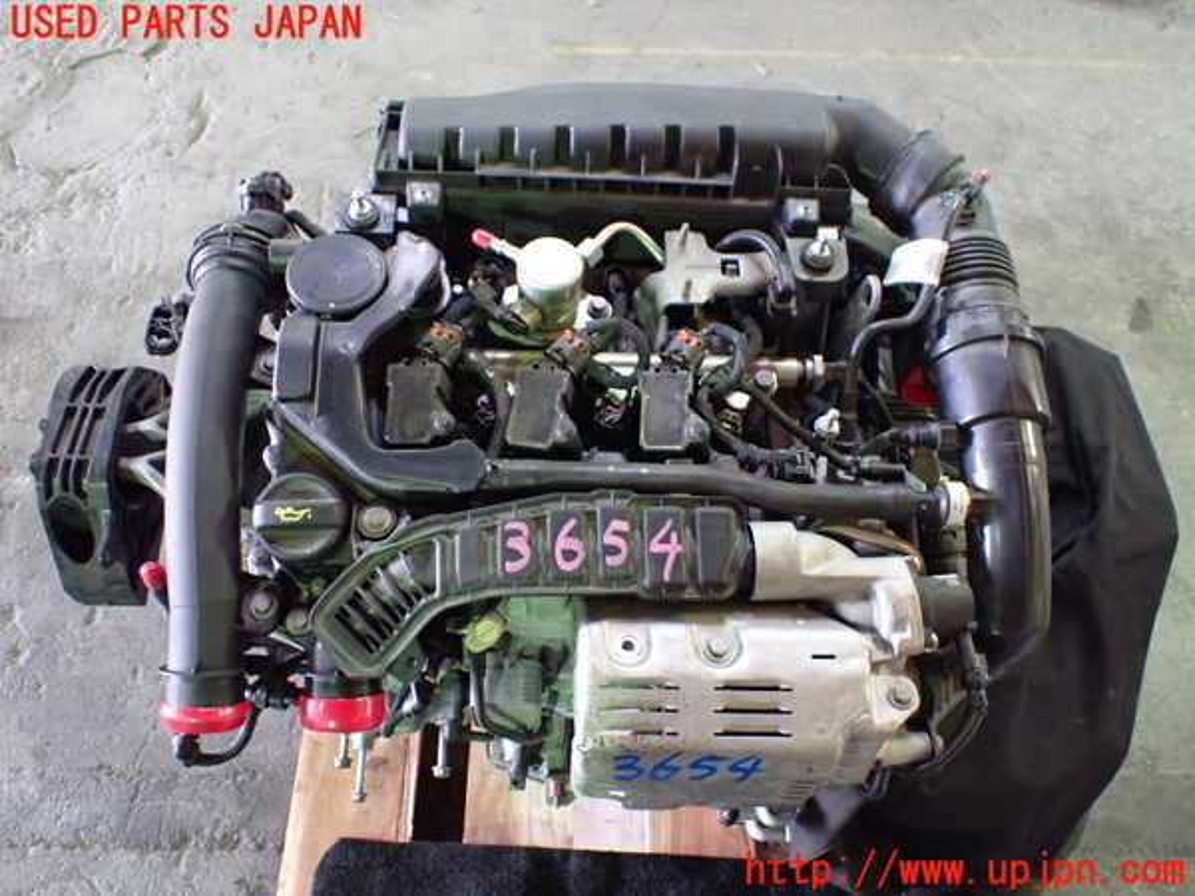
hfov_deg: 60.0
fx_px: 1036
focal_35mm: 30
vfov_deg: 46.8
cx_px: 598
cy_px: 448
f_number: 2.3
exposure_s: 1/30
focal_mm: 5.4
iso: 800
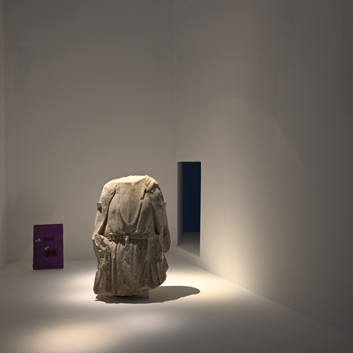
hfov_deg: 41.8
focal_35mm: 40
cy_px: 177
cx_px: 168
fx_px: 461
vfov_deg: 41.9
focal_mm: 31
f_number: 13
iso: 125
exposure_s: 4
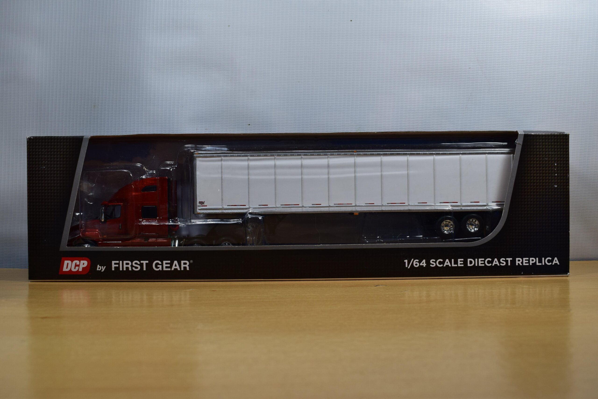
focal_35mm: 40
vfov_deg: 33.0
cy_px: 200
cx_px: 299
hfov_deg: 47.9
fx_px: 673
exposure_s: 1/100
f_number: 9
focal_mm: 27
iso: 400
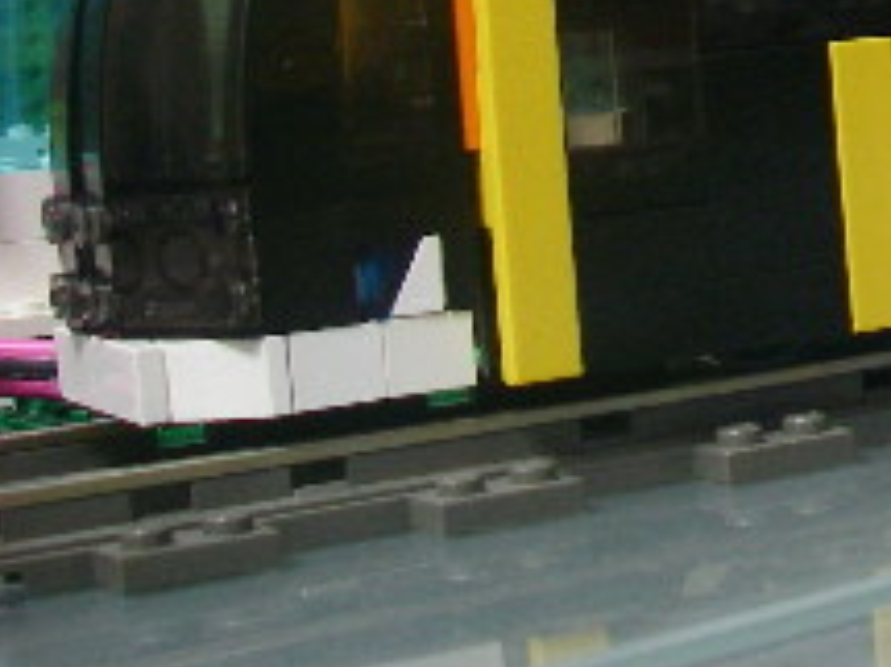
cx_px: 1322
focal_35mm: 113
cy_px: -186
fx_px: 2907
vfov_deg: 12.7
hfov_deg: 16.0
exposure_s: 1/13
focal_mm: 6.3
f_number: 3.3
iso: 200
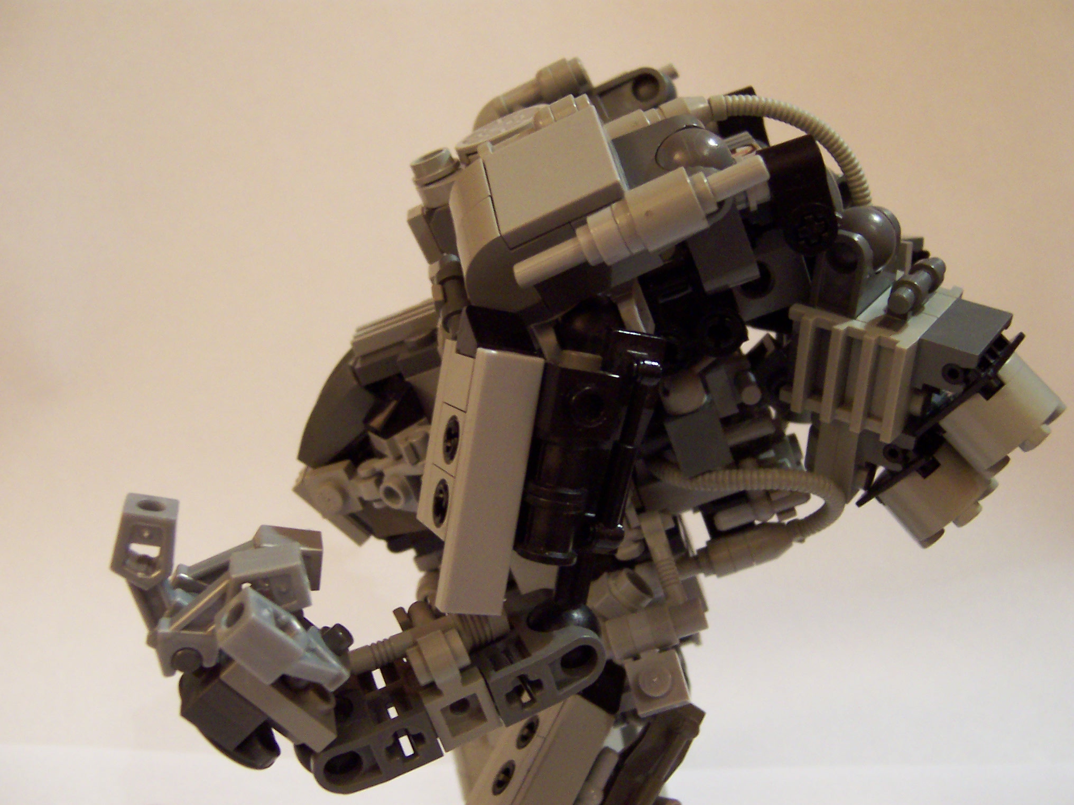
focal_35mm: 36
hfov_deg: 51.4
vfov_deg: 39.7
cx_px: 537
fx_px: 1117
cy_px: 402
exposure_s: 1/8
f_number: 2.8
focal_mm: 5.6
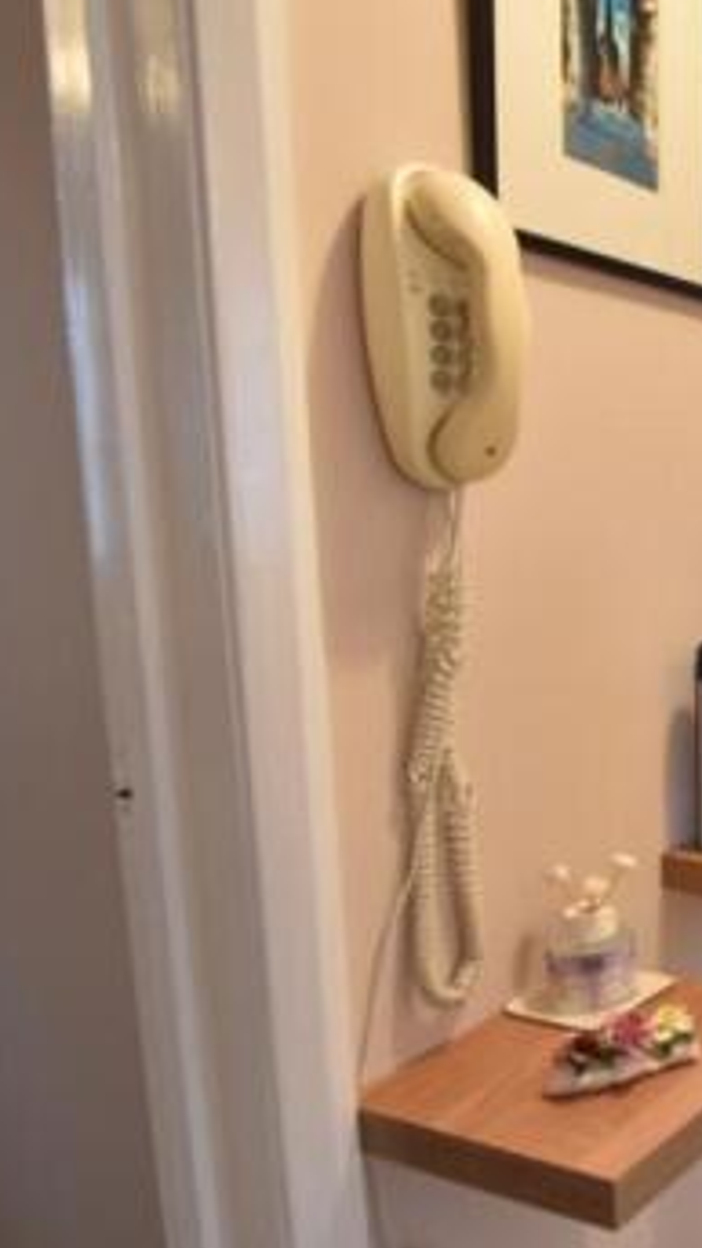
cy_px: 617
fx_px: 993
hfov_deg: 26.3
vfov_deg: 64.3
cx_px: 1093
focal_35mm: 30
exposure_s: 1/15
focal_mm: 10
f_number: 5
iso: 360
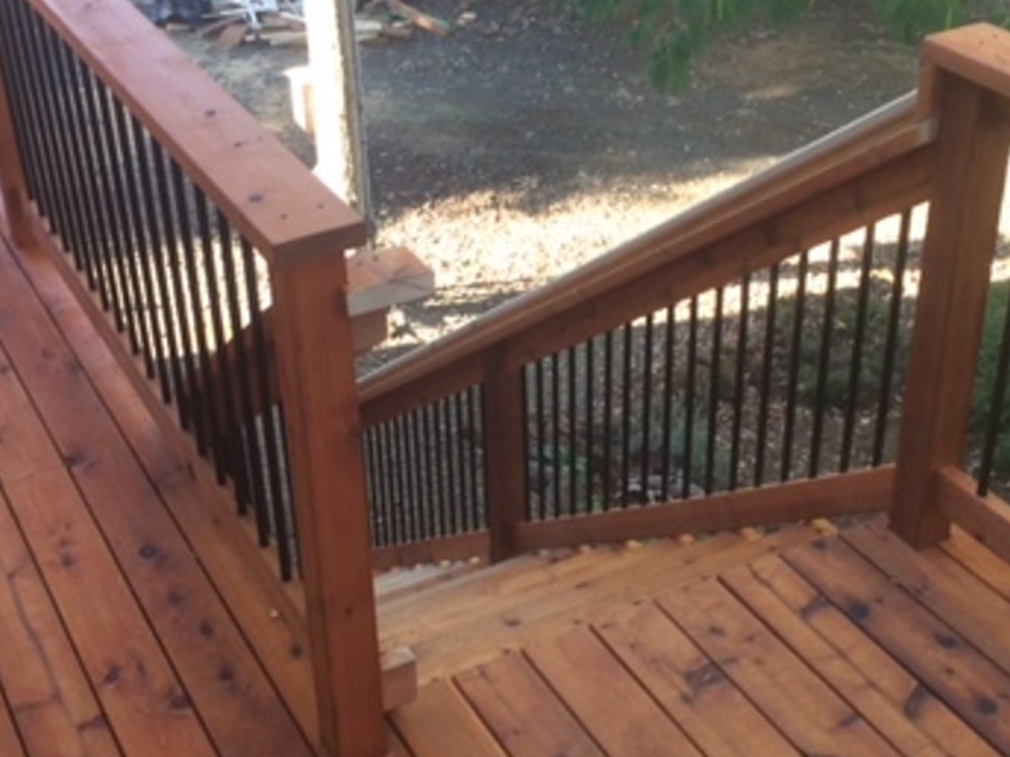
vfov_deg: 27.0
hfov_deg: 35.5
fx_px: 1576
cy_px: 443
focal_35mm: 54
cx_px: 507
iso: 50
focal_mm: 4.15
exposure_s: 1/120
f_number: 2.2
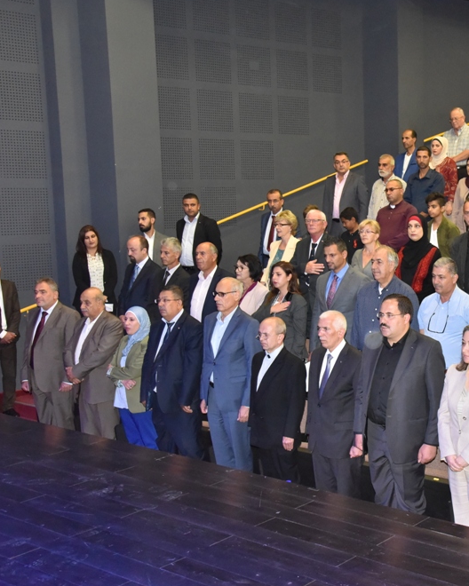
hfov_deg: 28.7
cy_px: 299
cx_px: 409
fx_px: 885
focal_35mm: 51
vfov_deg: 36.7
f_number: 7.1
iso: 3200
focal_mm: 35
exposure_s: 1/60
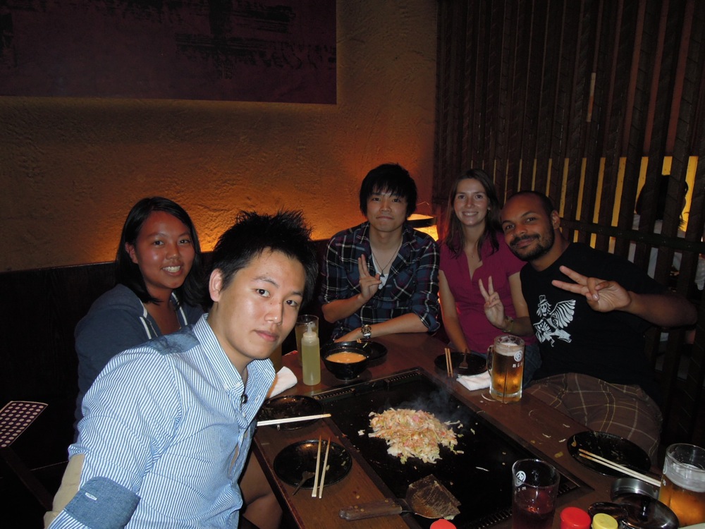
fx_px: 489
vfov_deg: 56.8
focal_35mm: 24
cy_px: 264
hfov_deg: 71.6
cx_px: 352
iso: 200
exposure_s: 1/30
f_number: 2.8
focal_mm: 4.3
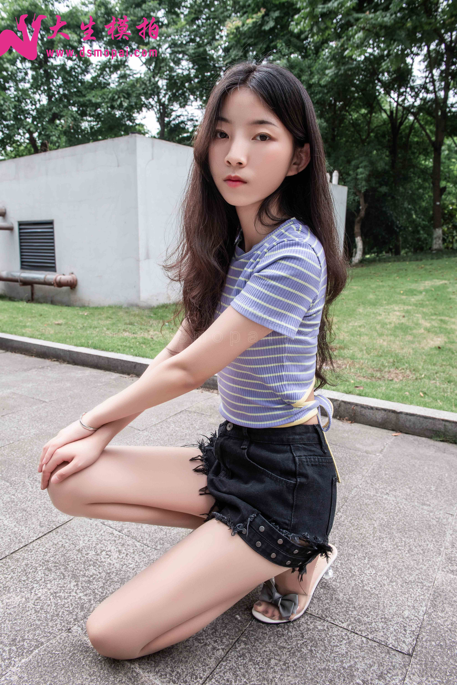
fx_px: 495
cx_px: 228
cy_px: 342
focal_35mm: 26
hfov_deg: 49.6
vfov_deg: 69.4
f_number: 9
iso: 200
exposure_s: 1/100
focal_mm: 26
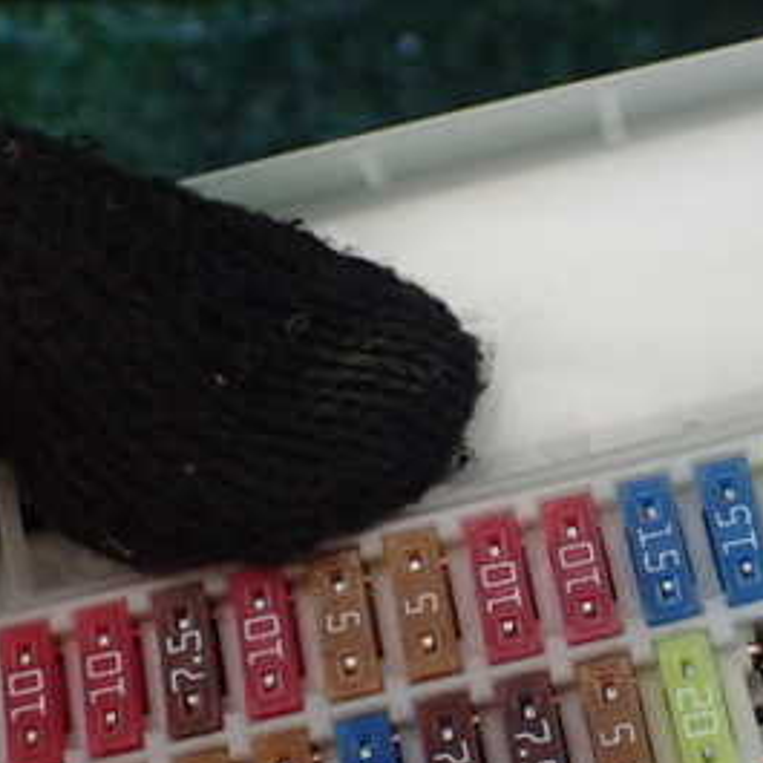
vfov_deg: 28.5
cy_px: 461
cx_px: 648
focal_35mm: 60
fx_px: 1496
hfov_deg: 27.8
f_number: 2.3
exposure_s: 1/125
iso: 800
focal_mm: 5.4
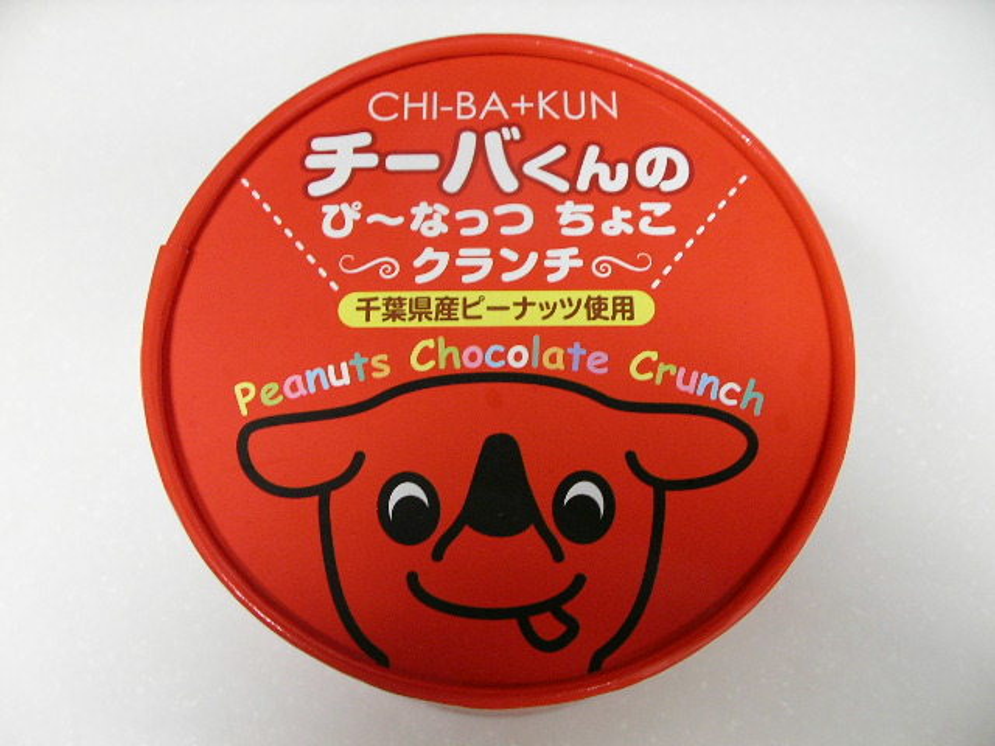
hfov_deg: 49.0
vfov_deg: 37.7
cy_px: 373
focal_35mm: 38
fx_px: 1092
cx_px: 498
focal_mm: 5.8
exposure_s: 1/7.8
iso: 100
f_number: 3.5
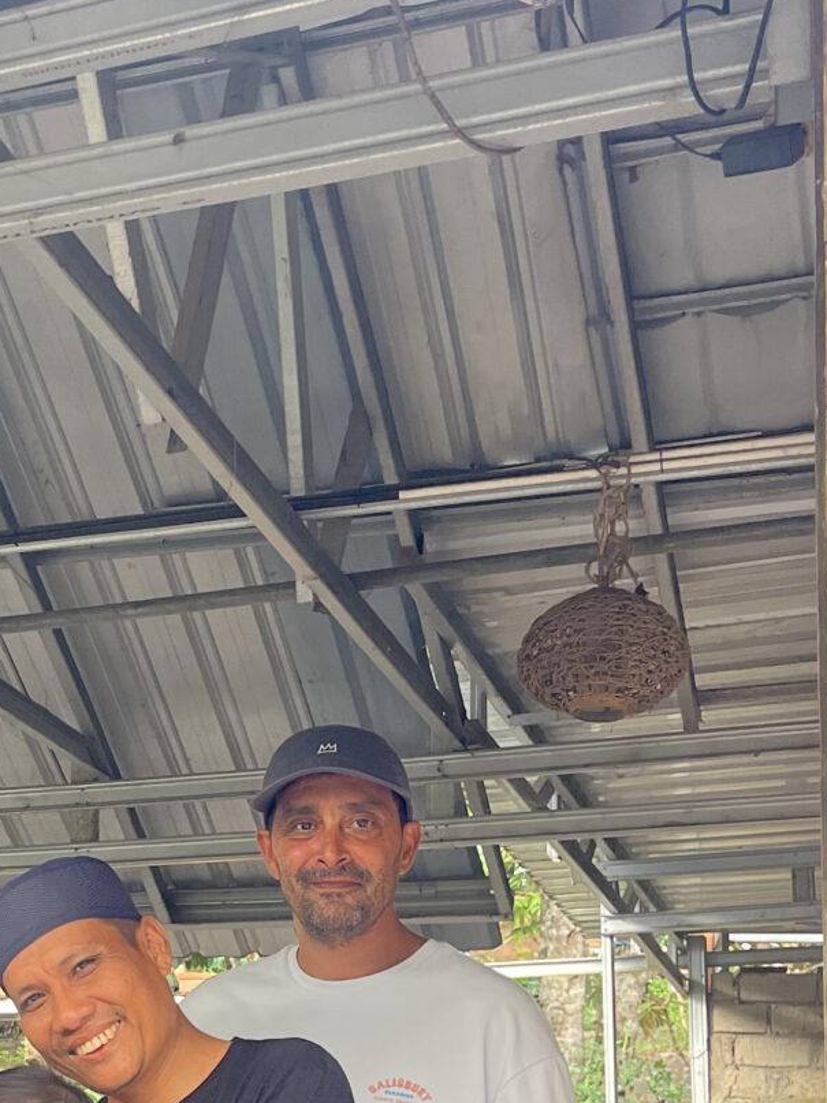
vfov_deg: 28.6
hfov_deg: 21.2
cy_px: 931
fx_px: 2103
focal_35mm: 66
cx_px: -64
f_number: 1.6
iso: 125
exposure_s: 1/121
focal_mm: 5.1
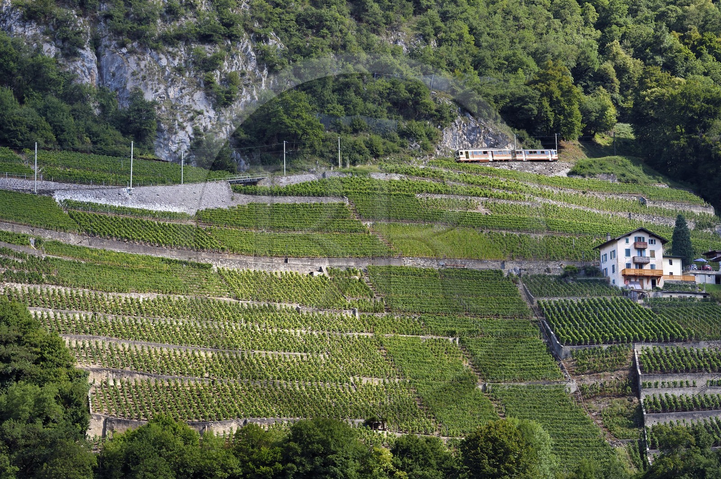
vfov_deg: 16.0
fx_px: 1701
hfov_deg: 23.9
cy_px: 240
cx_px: 360
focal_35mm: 85
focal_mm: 85
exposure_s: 1/250
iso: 200
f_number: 6.3
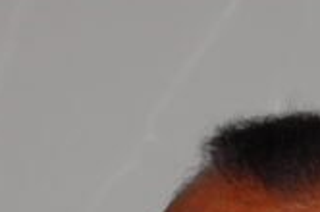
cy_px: 481
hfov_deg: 5.4
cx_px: 50
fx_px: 3383
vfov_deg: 3.5
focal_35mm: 381
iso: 400
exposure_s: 1/60
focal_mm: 55
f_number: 5.6
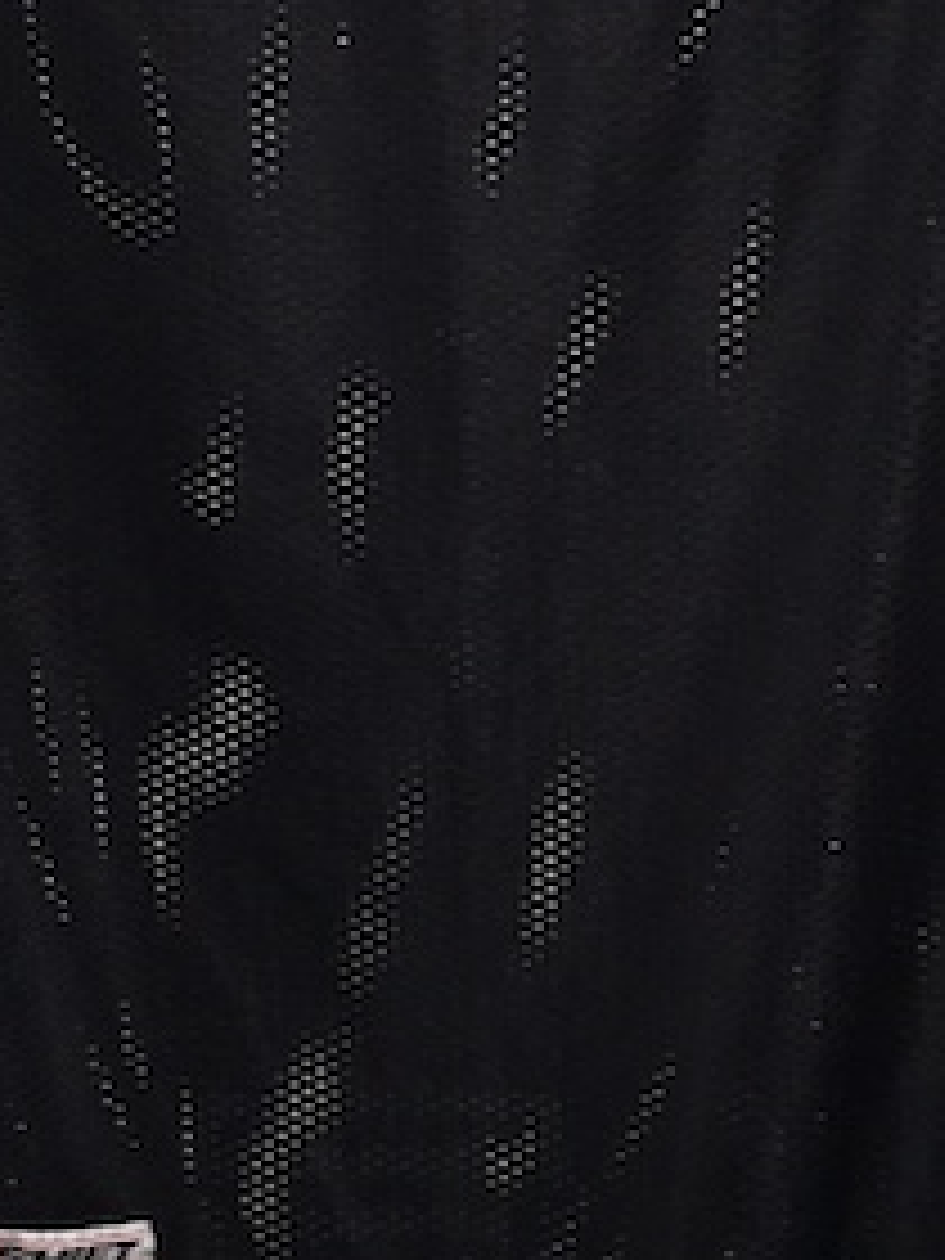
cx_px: 513
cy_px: 450
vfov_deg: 23.5
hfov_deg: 17.8
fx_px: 3021
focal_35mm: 83
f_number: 2.2
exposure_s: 1/16
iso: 50
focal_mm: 4.15
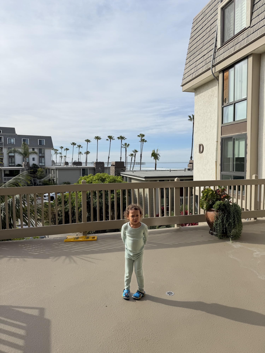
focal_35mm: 24
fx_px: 245
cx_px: 132
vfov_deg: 71.6
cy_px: 176
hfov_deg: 56.8
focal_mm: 6.76
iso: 80
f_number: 1.78
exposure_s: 1/6711
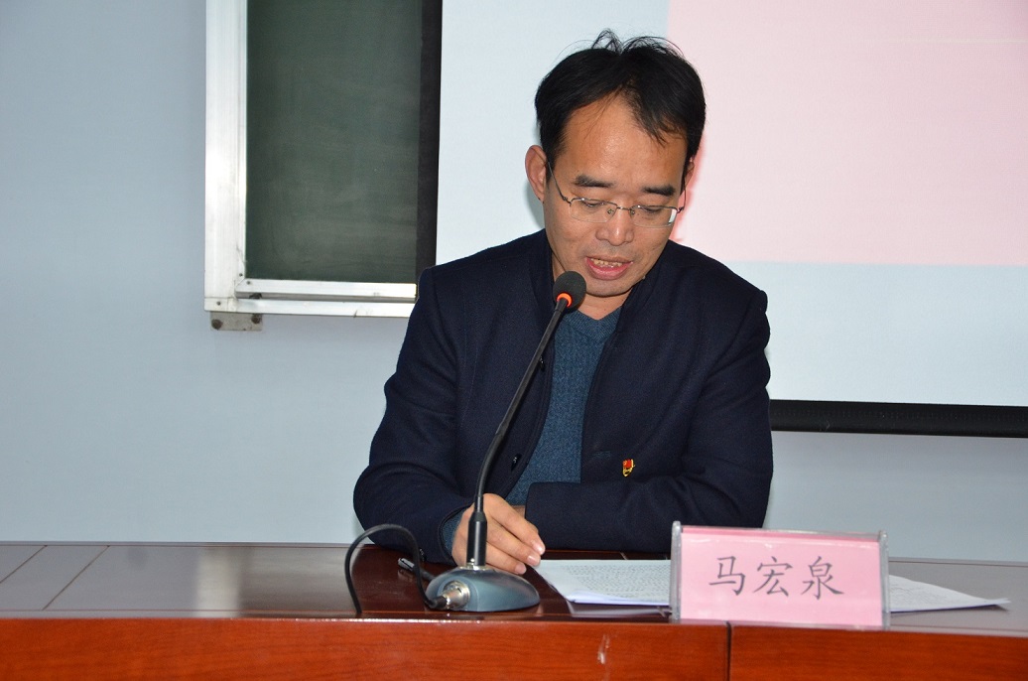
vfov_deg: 18.1
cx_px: 514
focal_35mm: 75
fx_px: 2137
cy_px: 340
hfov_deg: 27.0
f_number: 5
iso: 1000
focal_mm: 50
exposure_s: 1/60
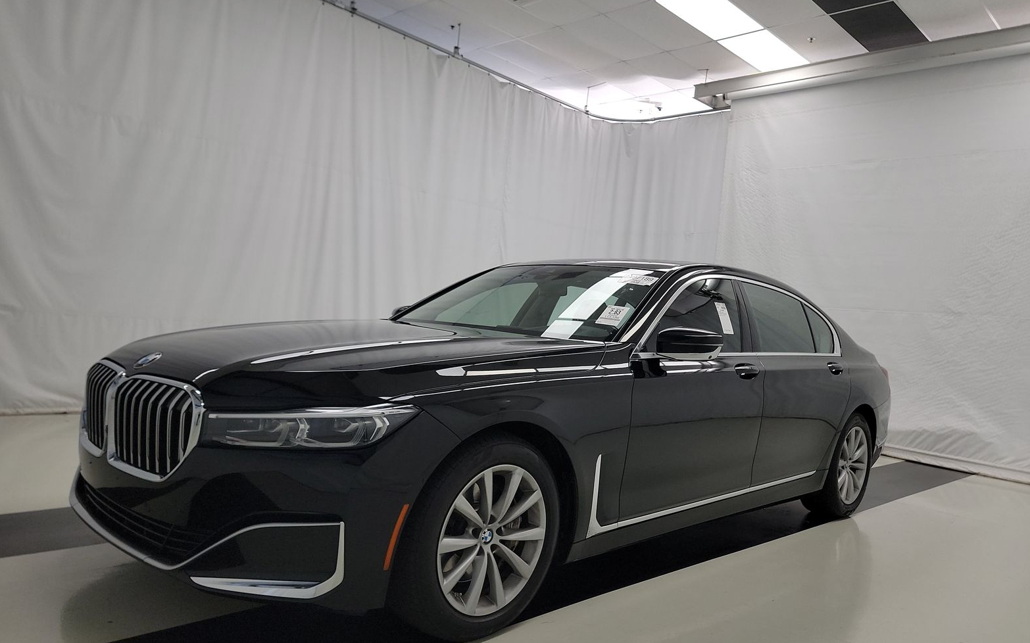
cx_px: 514
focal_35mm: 26
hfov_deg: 70.4
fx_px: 730
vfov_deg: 47.4
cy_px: 366
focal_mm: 6.7
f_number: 1.8
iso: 137
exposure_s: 1/59
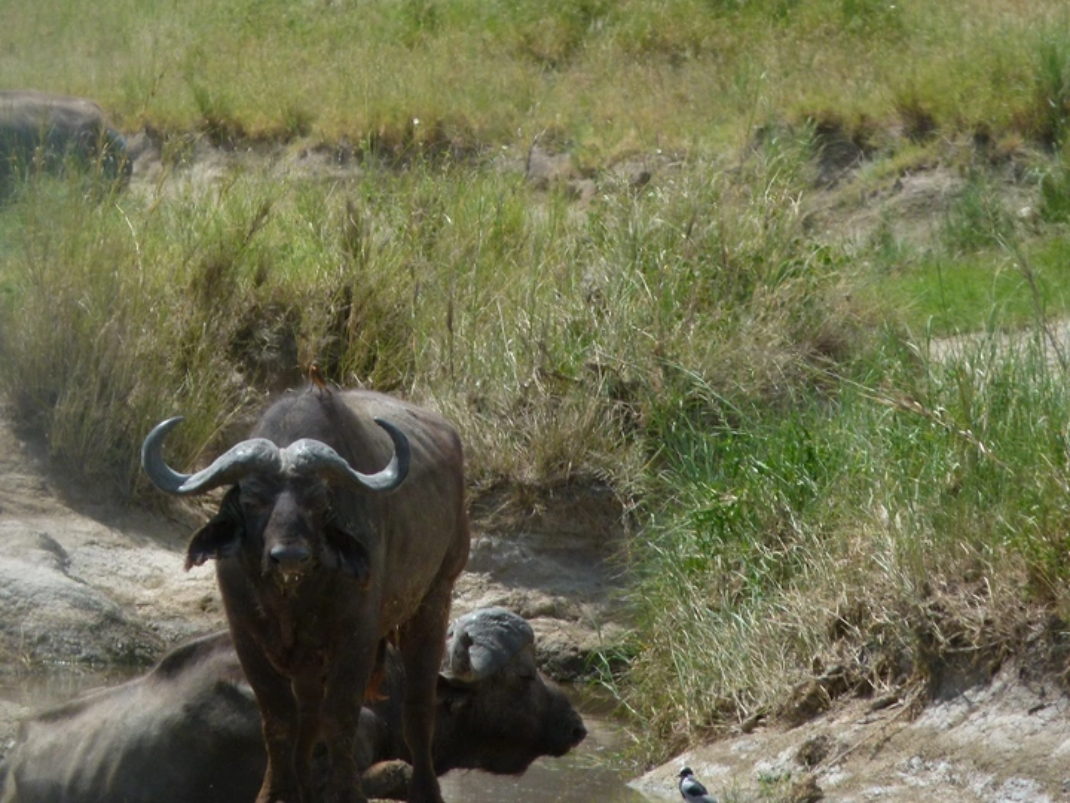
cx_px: 535
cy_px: 402
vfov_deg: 1.9
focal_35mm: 799
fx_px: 24698
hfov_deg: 2.5
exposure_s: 1/500
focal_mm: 108
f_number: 5.2
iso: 100
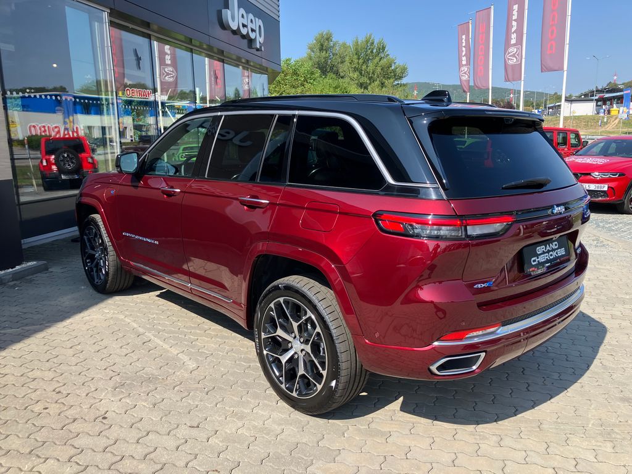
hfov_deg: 63.4
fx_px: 511
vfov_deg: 49.7
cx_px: 316
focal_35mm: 28
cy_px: 237
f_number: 1.8
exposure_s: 1/714
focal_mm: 3.99
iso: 32
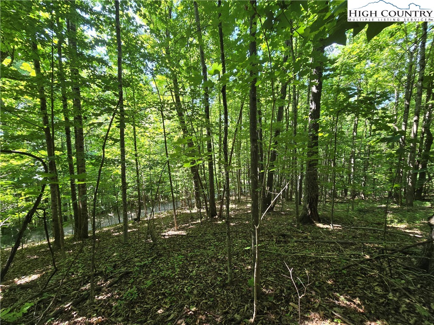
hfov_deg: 106.2
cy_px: 162
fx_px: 163
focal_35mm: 13
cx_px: 217
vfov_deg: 89.9
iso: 80
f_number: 2.2
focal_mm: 2.2
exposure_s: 1/120
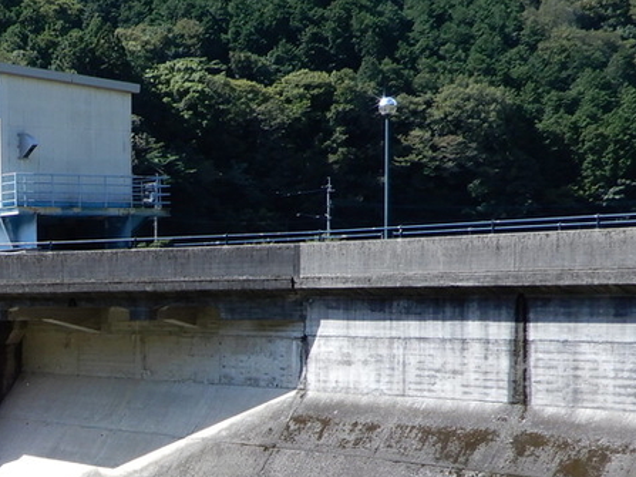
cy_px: 443
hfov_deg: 20.1
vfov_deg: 15.5
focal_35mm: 94
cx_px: -31
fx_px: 1727
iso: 80
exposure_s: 1/320
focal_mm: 6.2
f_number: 5
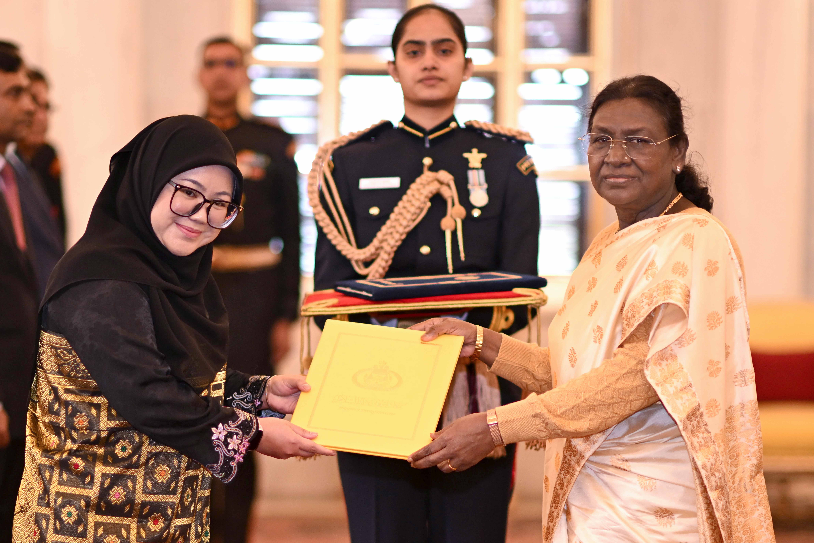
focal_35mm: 85
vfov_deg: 16.1
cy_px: 272
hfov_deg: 23.9
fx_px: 1922
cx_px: 407
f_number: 1.6
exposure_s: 1/200
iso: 800
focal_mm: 85
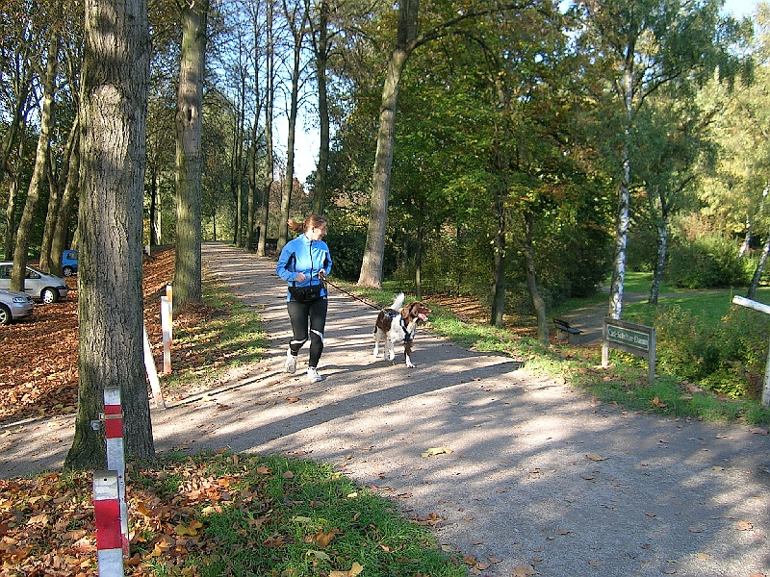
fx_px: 779
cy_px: 288
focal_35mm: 35
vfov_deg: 40.7
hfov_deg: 52.6
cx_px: 385
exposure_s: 1/179
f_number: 2.8
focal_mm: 5.4
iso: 50
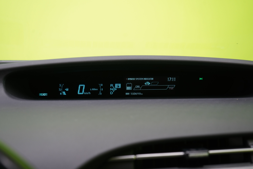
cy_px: 84
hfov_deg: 45.4
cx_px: 126
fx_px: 302
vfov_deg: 31.2
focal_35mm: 43
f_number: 5.6
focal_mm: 43
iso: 1000
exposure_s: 1/25
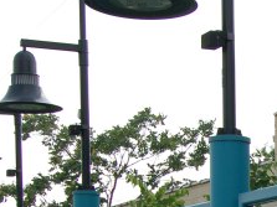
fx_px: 893
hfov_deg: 16.1
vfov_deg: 12.6
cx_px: 424
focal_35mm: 112
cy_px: 305
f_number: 8
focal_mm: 23
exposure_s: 1/250
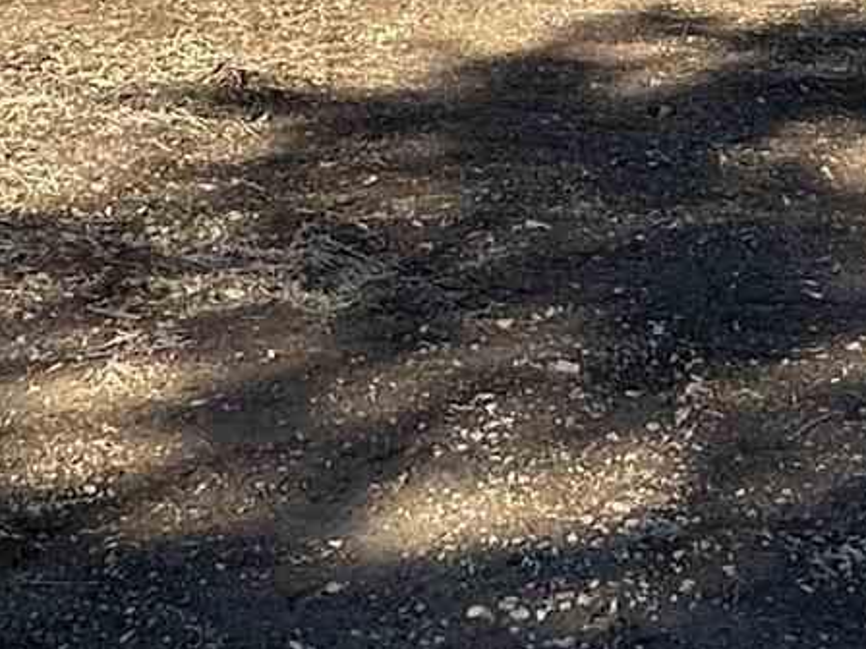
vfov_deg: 14.6
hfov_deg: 19.8
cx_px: 862
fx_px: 2402
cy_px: -238
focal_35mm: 96
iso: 40
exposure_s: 1/1182
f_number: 2.2
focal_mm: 2.22
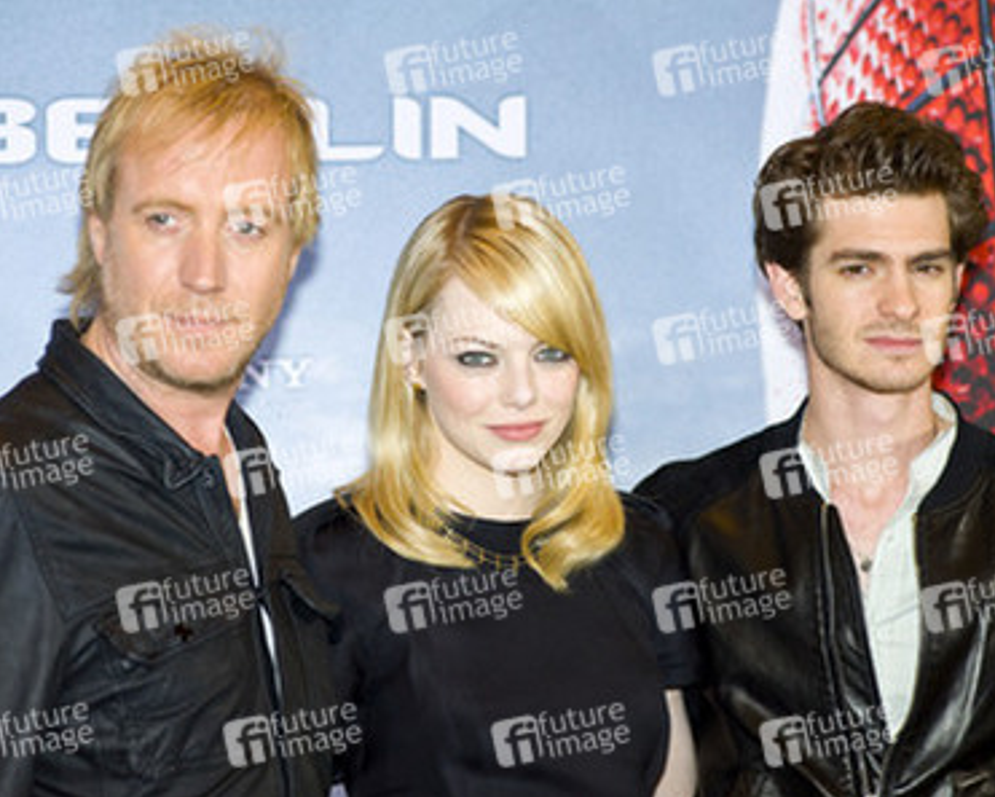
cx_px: 488
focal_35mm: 165
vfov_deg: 9.4
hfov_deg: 11.7
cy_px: 400
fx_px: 4860
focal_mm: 145
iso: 1250
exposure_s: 1/250
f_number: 5
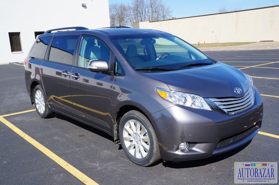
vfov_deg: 39.8
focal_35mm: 33
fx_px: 255
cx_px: 140
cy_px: 92
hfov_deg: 57.3
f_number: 13
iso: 200
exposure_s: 1/200
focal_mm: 22
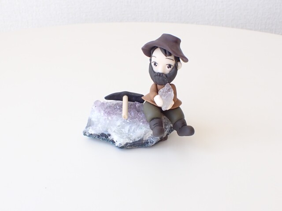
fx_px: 244
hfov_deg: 60.0
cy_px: 106
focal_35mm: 30
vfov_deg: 46.7
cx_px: 141
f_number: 3.2
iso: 160
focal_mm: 5.4
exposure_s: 1/125
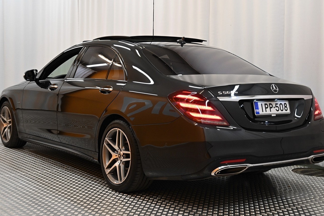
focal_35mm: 58
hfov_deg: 34.5
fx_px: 521
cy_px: 102
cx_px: 168
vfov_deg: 23.4
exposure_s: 1/50
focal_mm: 30.5
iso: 400
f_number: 4.8
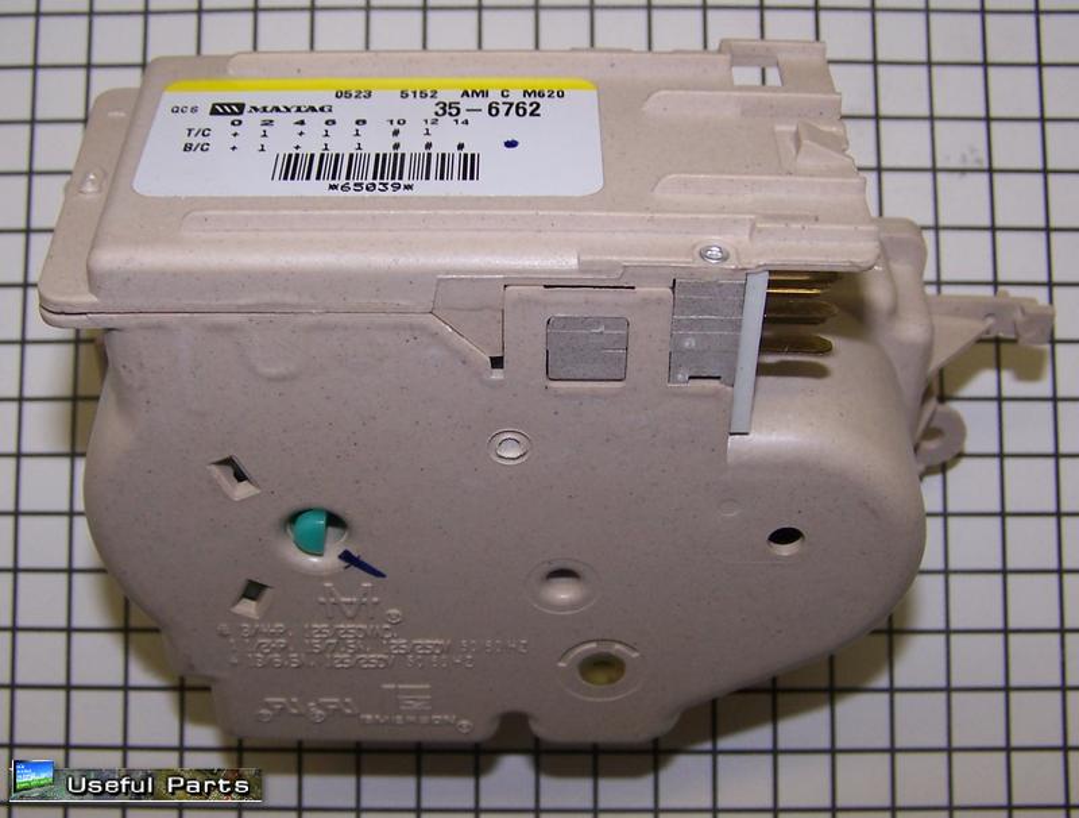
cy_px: 409
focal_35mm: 38
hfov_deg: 48.8
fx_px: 1189
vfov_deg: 37.9
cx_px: 540
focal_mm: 6.3
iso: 80
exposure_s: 1/60
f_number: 2.8
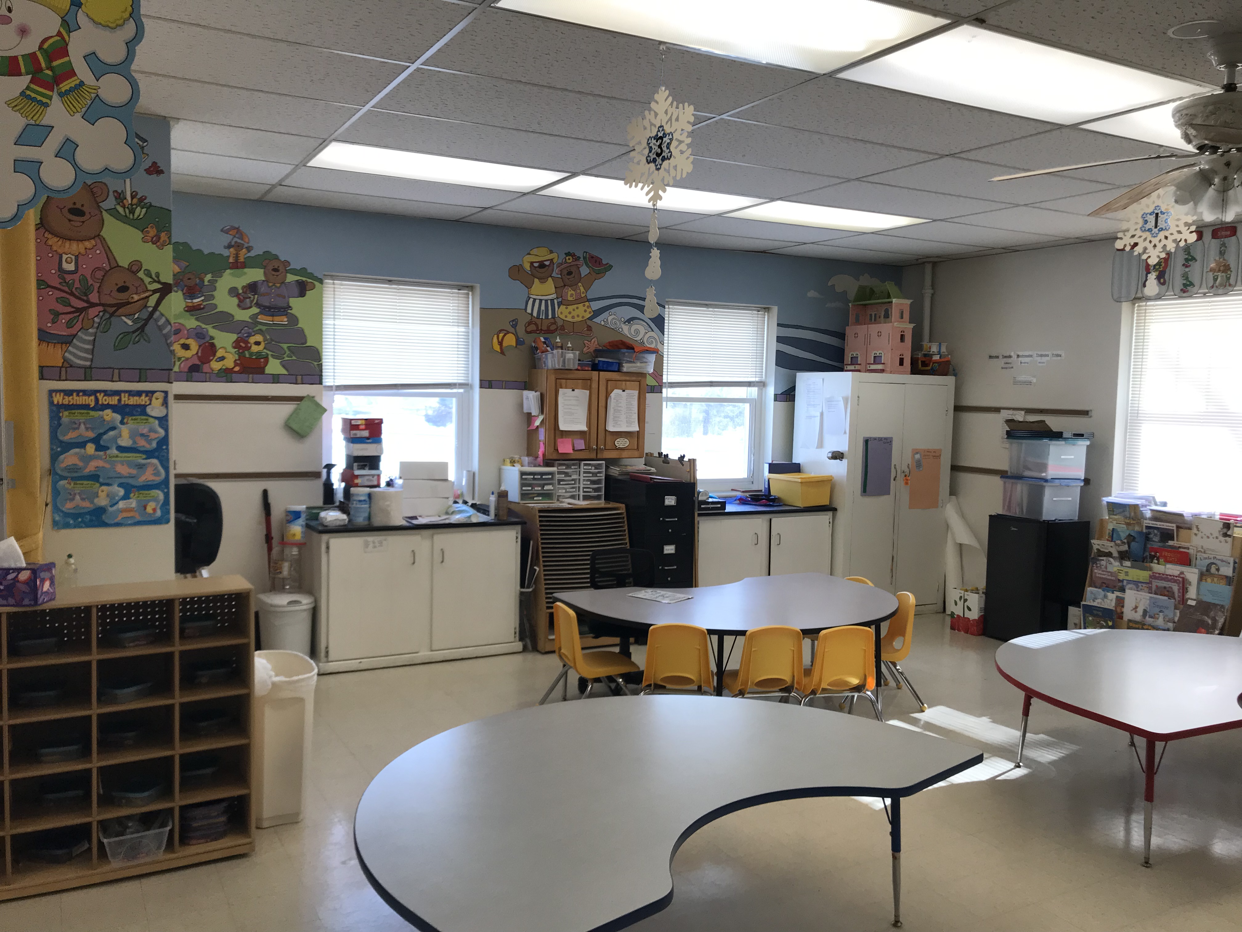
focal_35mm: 28
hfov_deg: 63.4
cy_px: 466
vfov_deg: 49.7
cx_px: 621
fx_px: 1005
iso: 32
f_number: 1.8
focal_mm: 3.99
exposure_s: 1/120
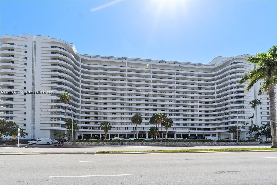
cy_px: 92
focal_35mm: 15
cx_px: 138
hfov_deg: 100.4
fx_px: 115
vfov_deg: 77.3
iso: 100
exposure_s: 1/125
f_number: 11
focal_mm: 10
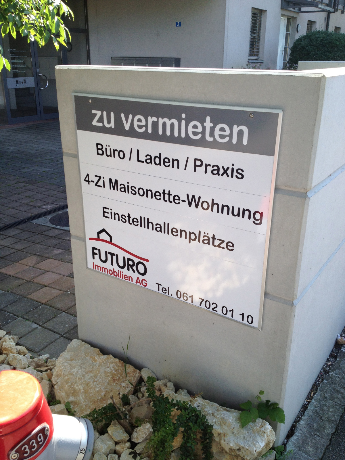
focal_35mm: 35
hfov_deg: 40.7
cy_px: 230
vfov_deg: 52.6
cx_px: 172
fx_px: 465
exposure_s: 1/397
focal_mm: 4.28
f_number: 2.4
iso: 64
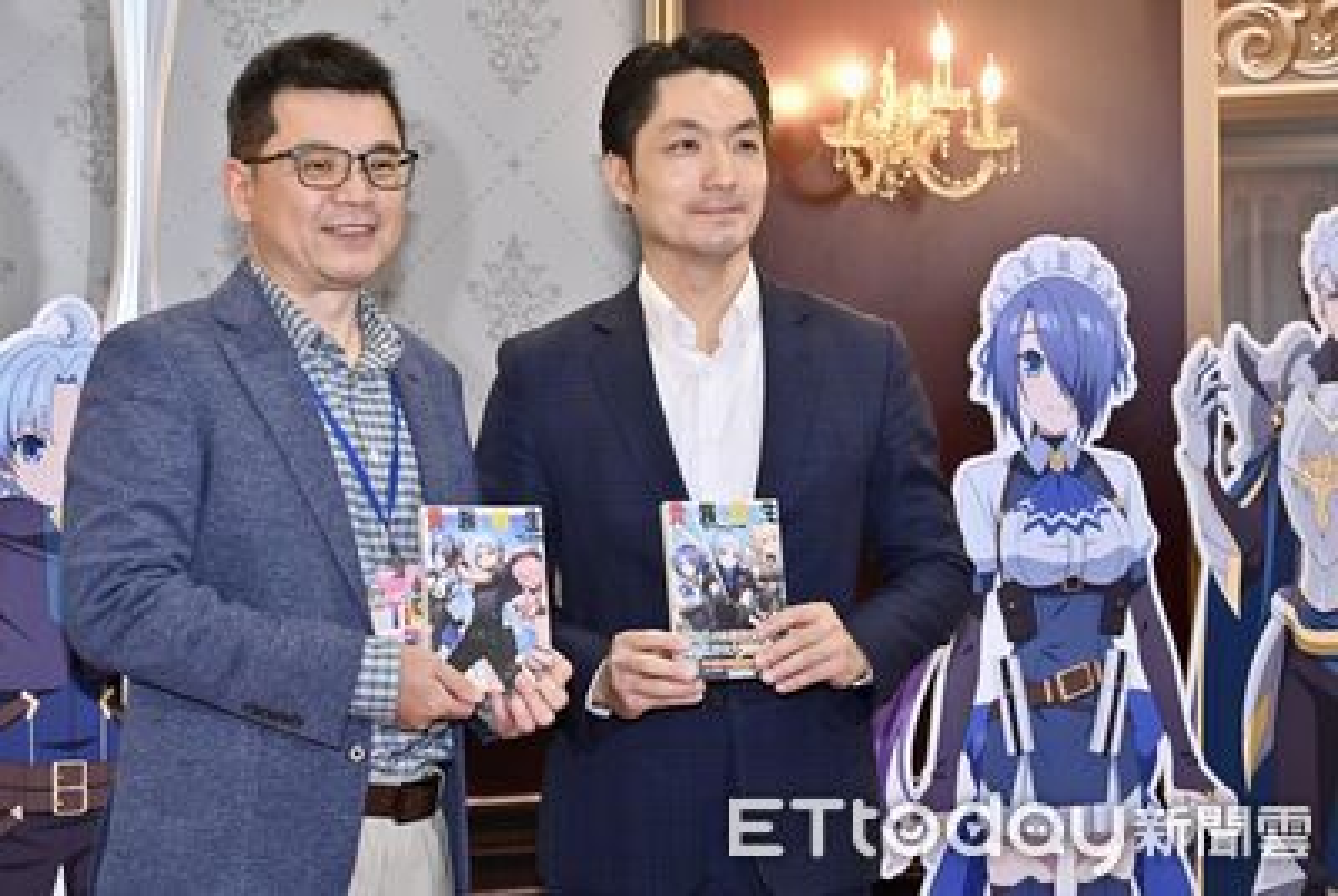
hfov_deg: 38.8
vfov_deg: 26.6
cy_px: 448
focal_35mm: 51
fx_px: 1898
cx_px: 669
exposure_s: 1/200
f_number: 5.6
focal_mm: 51
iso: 2500
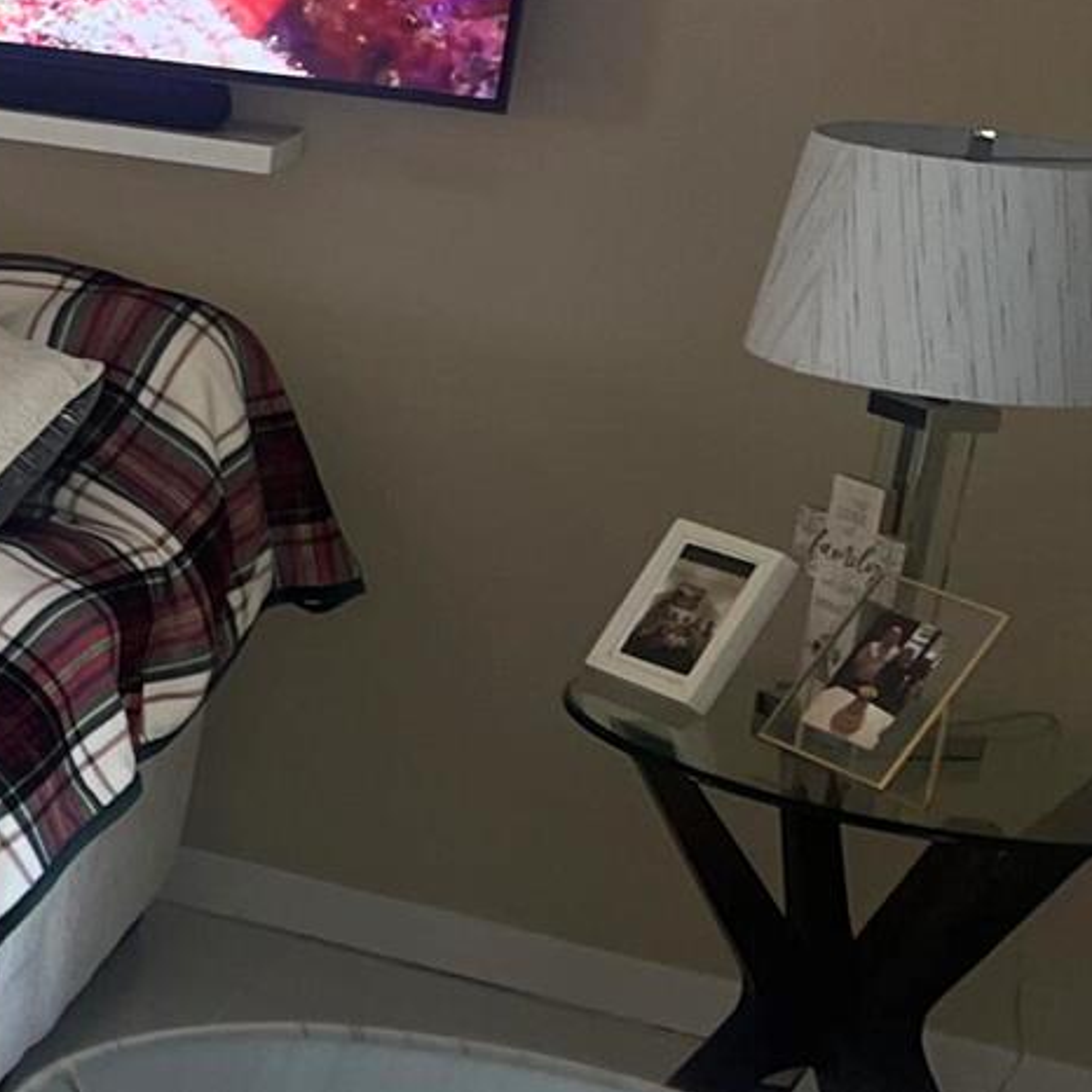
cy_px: 321
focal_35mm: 101
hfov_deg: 14.2
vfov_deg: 17.2
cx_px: -1158
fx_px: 3605
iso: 100
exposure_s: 1/120
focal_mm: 5.7
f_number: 1.5
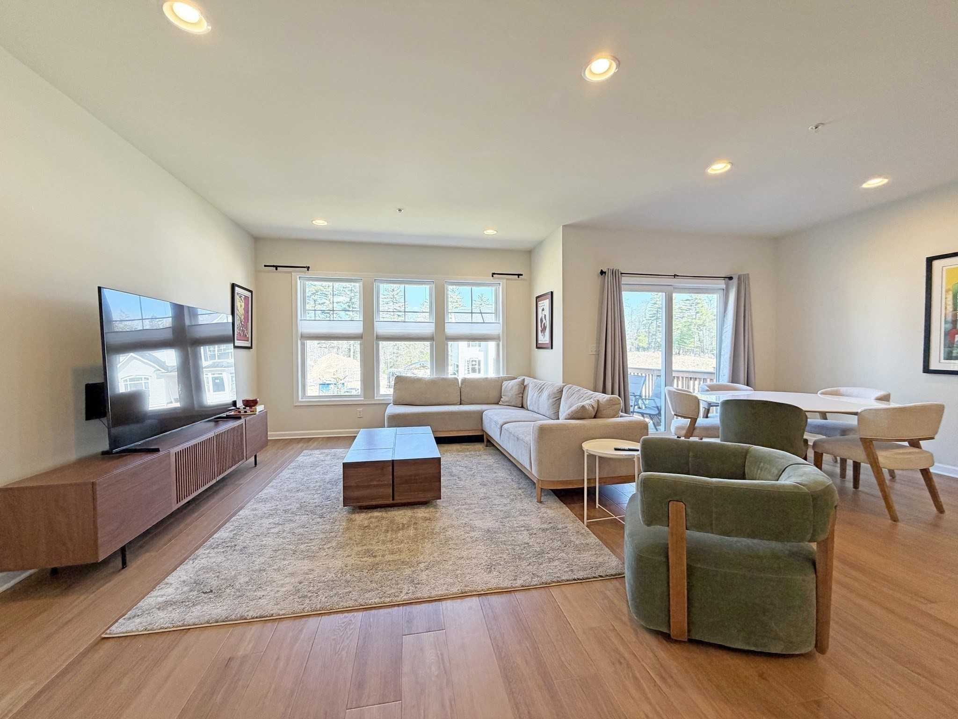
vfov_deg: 85.7
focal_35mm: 14
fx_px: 387
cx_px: 479
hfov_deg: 102.1
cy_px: 360
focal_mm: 2.22
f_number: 2.2
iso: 160
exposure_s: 1/120
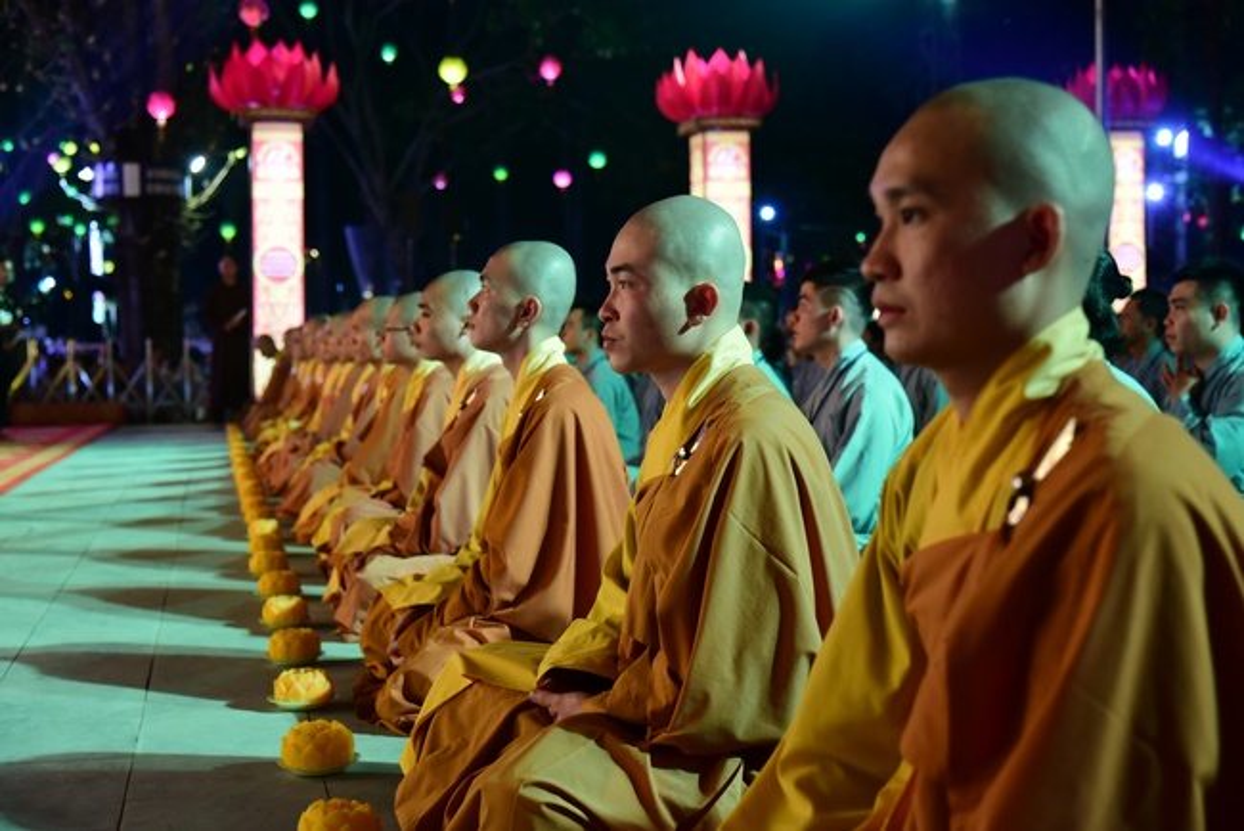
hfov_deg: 39.6
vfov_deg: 27.0
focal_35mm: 50
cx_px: 622
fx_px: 1728
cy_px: 416
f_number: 4
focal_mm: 50
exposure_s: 1/40
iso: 2000
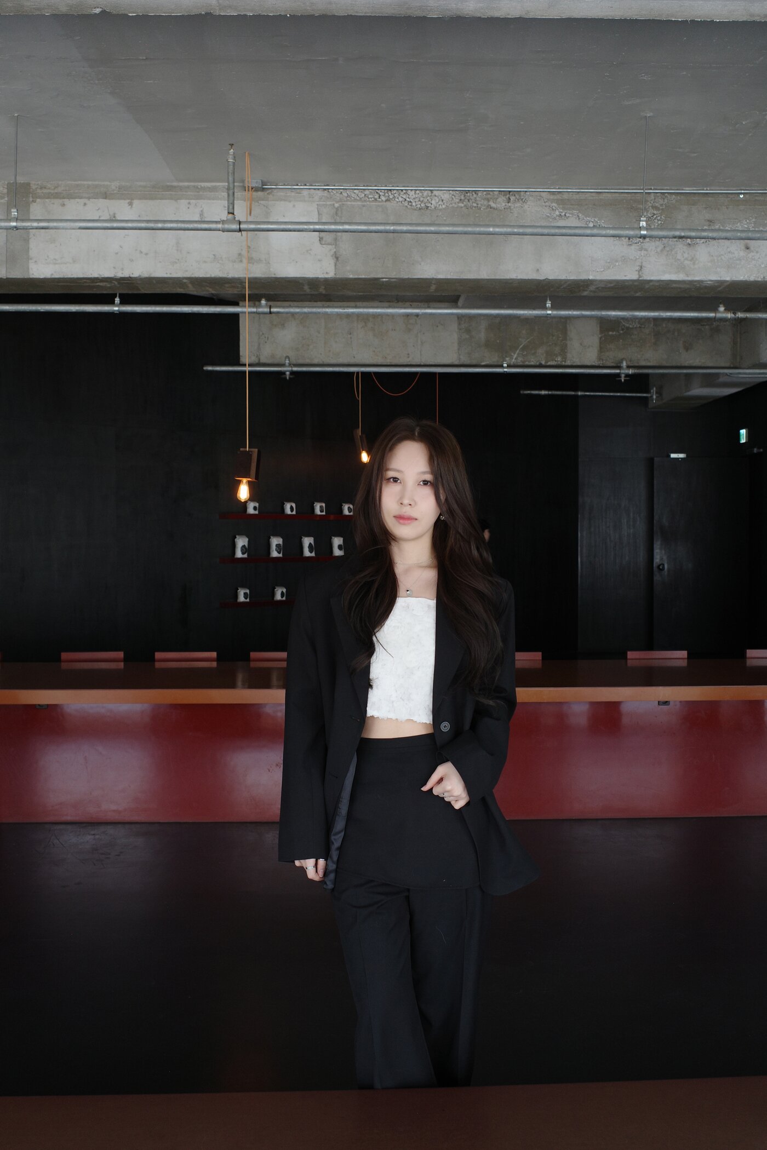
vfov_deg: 54.4
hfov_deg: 37.9
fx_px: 1118
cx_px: 384
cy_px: 575
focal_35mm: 35
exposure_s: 1/60
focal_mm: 18.3
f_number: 3.5
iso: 200
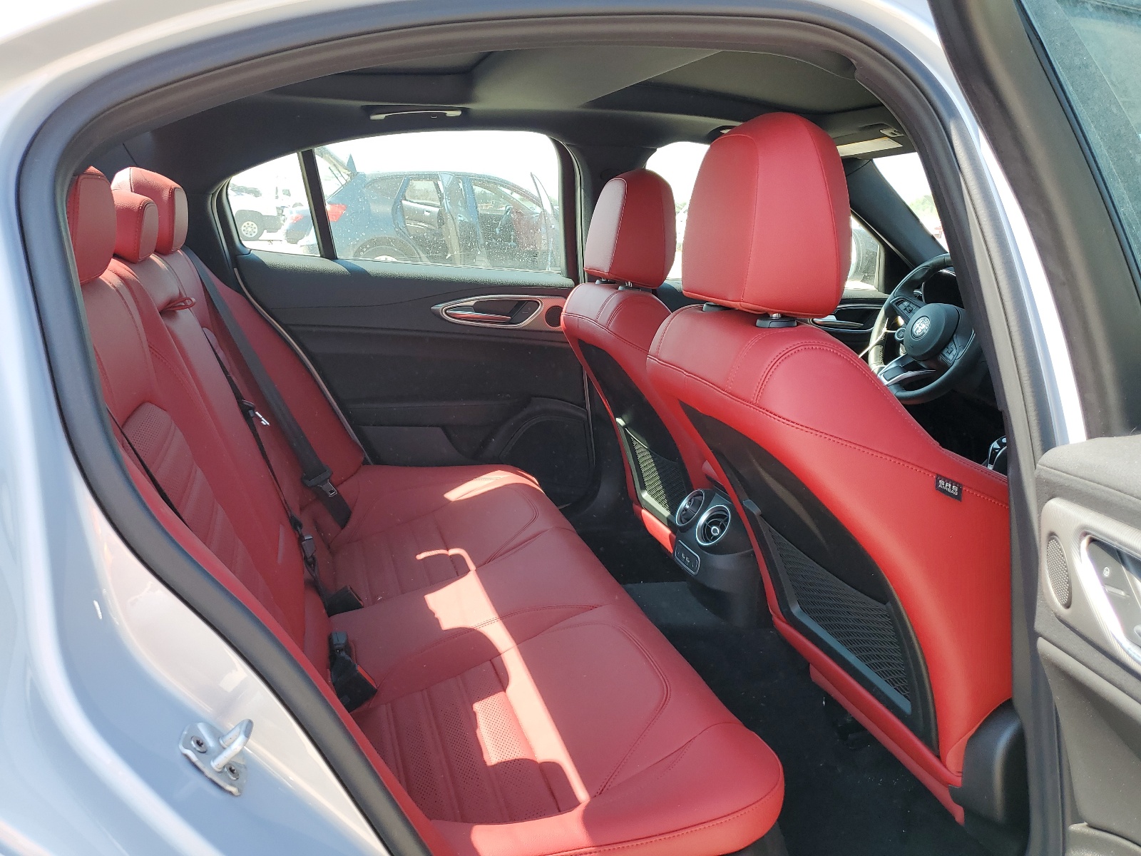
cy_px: 428
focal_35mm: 26
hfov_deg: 67.3
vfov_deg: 53.1
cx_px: 570
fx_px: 857
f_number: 1.5
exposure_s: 1/385
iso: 50
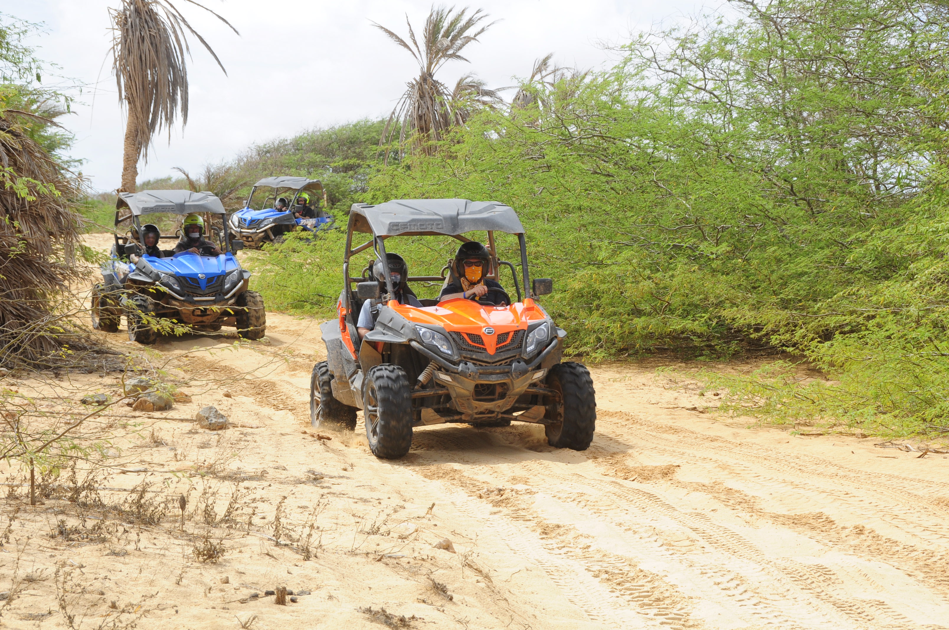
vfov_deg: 17.4
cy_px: 315
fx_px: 2054
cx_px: 474
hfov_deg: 26.0
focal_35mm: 78
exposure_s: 1/320
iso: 200
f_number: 9
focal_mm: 52
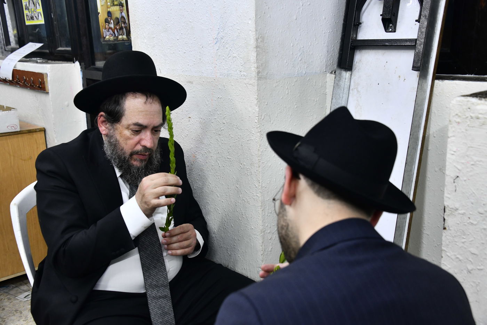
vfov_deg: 31.9
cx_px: 244
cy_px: 162
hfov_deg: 46.4
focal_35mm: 42
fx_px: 568
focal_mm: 42
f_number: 5.6
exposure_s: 1/125
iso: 1250
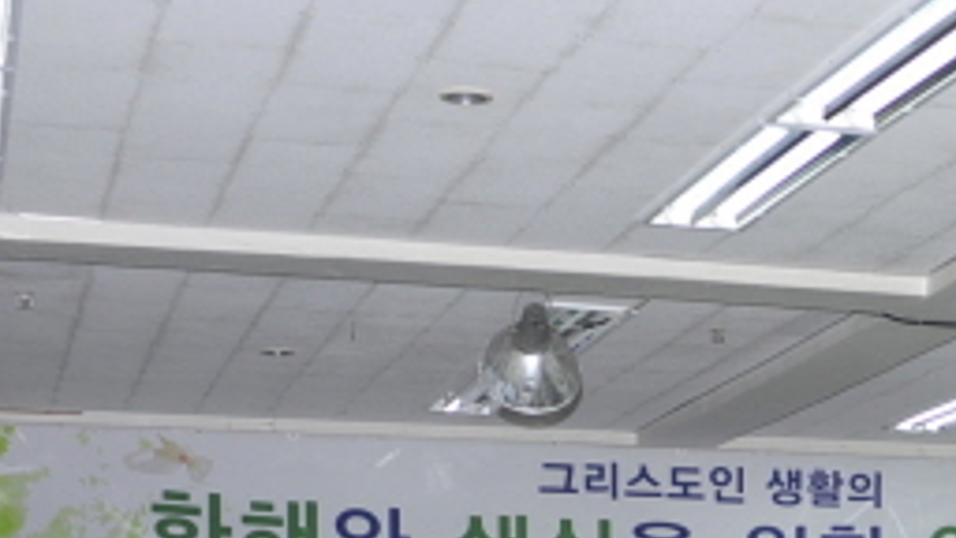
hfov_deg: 20.0
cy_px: 790
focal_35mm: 103
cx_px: 993
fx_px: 2611
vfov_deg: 11.3
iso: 200
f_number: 4.5
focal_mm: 35
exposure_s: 1/60
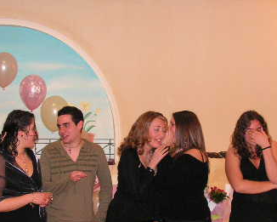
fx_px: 566
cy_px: 156
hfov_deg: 27.5
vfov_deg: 22.0
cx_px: 148
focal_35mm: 69
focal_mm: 6
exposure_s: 1/40
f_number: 3.2
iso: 200
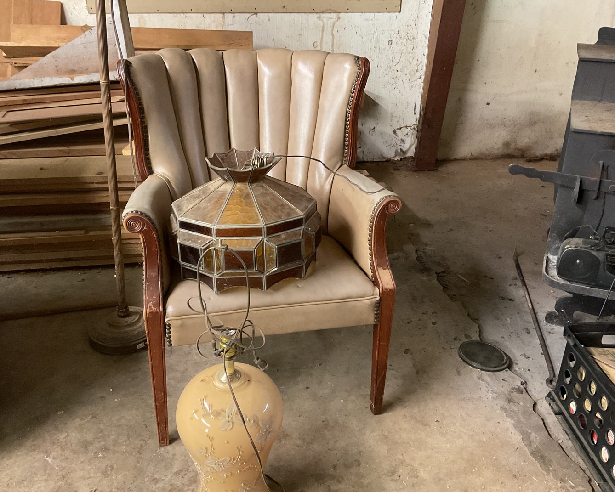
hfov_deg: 55.7
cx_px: 303
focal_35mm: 32
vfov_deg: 45.8
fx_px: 583
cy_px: 240
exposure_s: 1/30
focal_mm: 3
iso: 320
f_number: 1.8
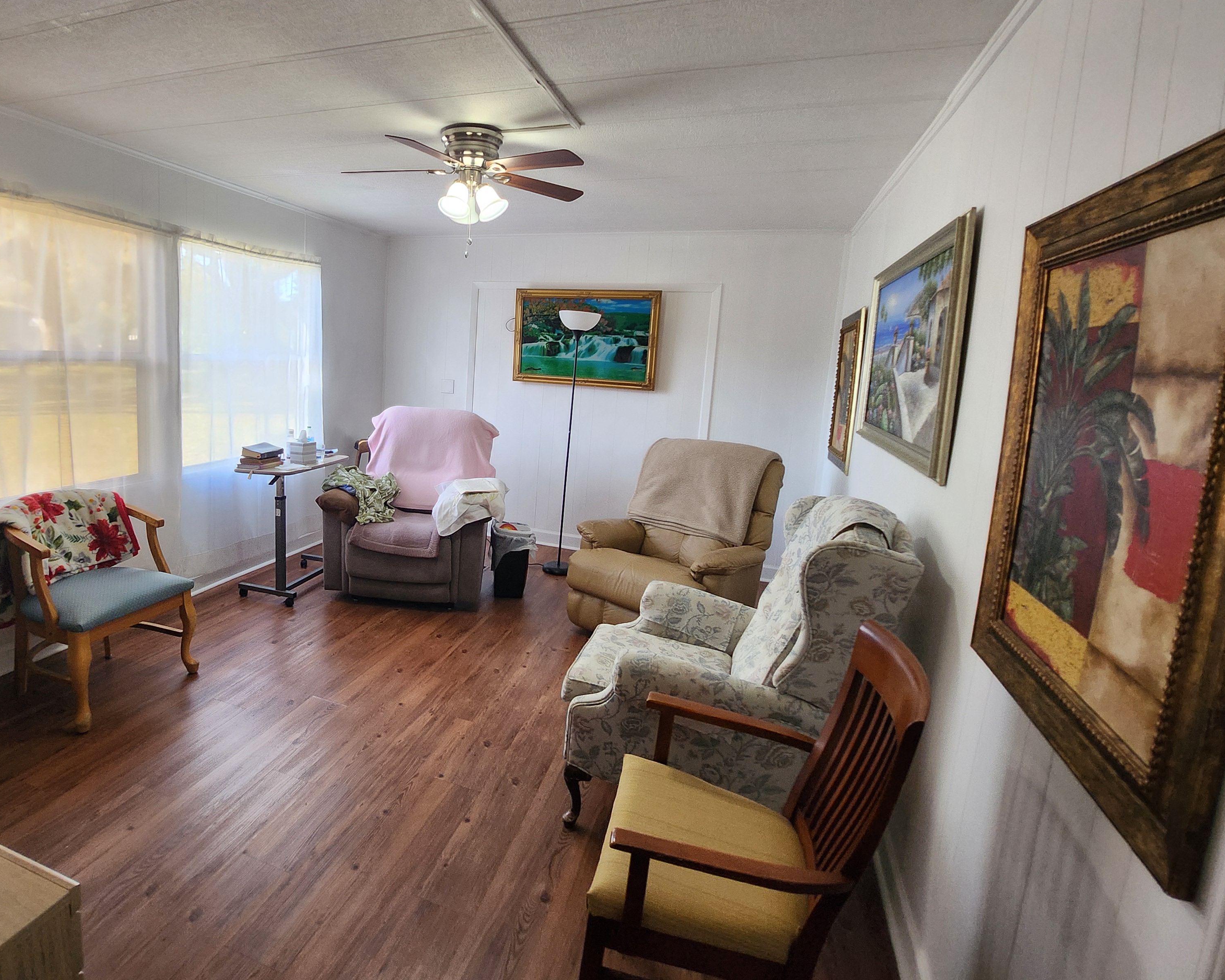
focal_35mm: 17
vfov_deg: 76.7
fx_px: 616
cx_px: 482
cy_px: 440
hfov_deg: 88.3
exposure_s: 1/60
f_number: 2.2
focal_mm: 1.7
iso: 160
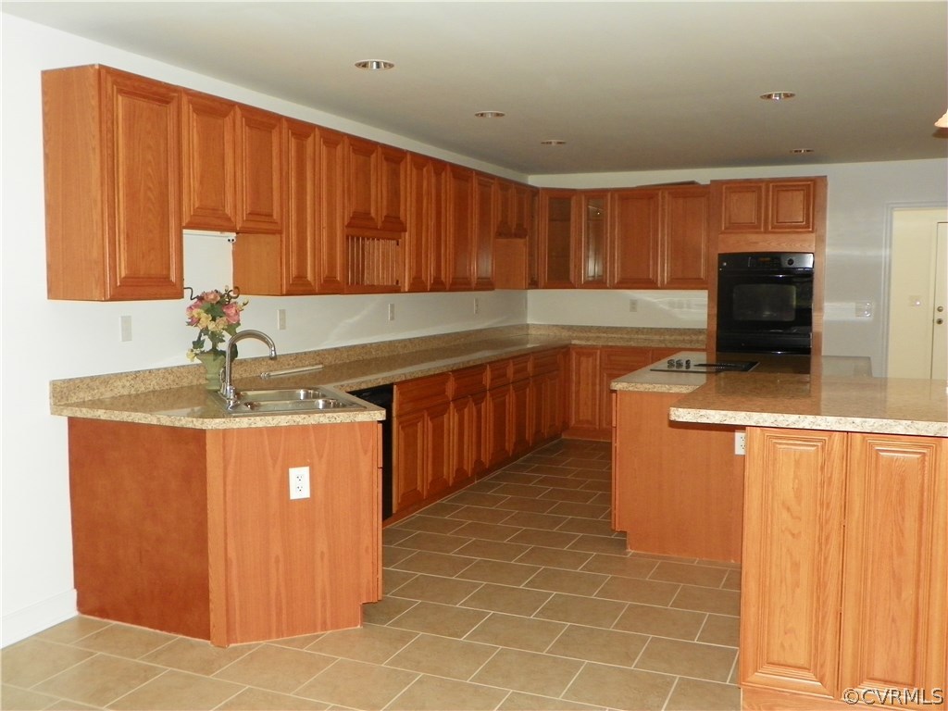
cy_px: 356
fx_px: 931
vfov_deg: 41.8
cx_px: 474
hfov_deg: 54.0
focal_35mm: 34
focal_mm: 6.1
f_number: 3.2
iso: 200
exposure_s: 1/125
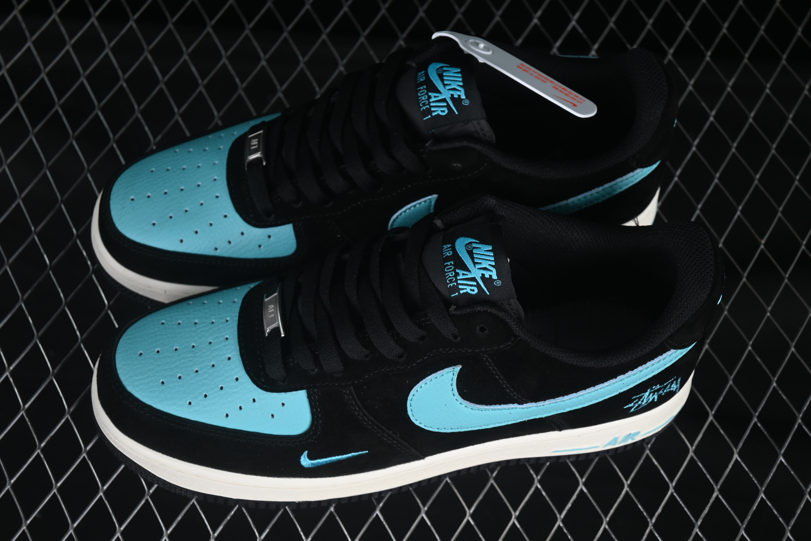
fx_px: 1689
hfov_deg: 27.0
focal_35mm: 75
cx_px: 406
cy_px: 270
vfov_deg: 18.2
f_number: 6.3
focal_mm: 50
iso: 160
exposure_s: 1/50
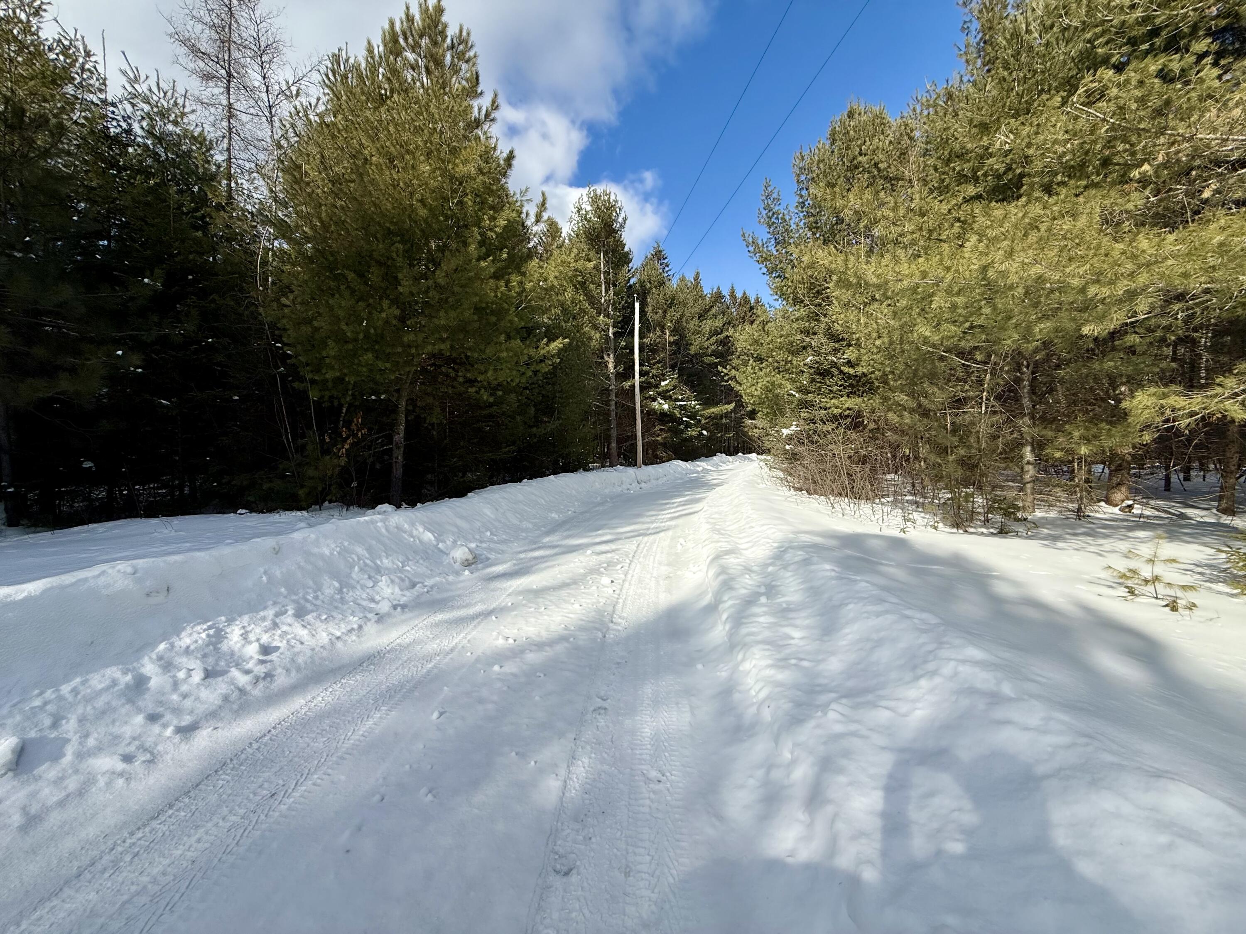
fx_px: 504
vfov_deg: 85.7
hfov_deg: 102.1
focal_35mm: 14
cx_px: 623
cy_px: 467
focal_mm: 2.22
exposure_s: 1/2976
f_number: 2.2
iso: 50
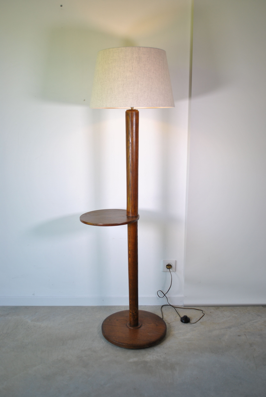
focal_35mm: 33
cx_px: 133
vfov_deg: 57.2
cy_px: 198
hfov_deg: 40.1
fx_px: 365
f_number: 4
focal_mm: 22
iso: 200
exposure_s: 1/100
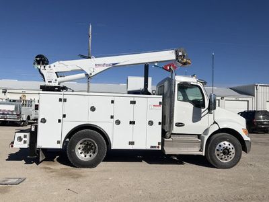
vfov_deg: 48.2
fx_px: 225
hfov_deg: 61.7
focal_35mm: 29
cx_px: 134
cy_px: 101
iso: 25
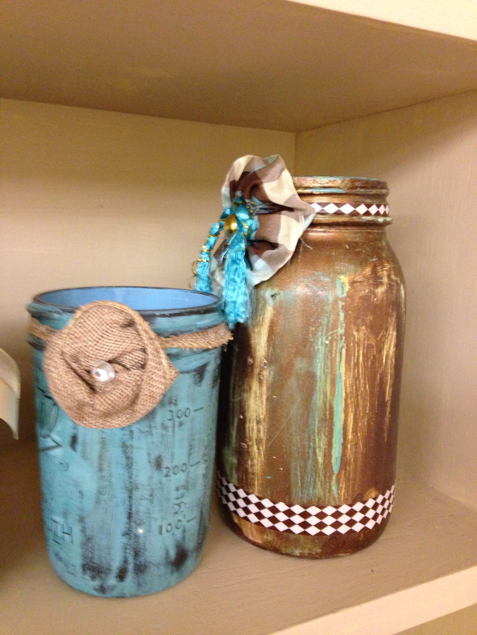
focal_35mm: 33
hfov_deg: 42.9
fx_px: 606
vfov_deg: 55.4
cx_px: 238
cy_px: 318
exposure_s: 1/17
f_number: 2.4
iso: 400
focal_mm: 4.12
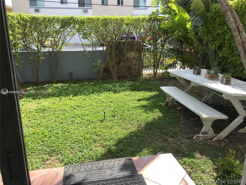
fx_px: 206
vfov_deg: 48.2
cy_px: 92
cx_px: 123
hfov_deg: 61.7
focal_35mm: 29
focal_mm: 4.15
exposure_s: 1/761
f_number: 2.2
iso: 25
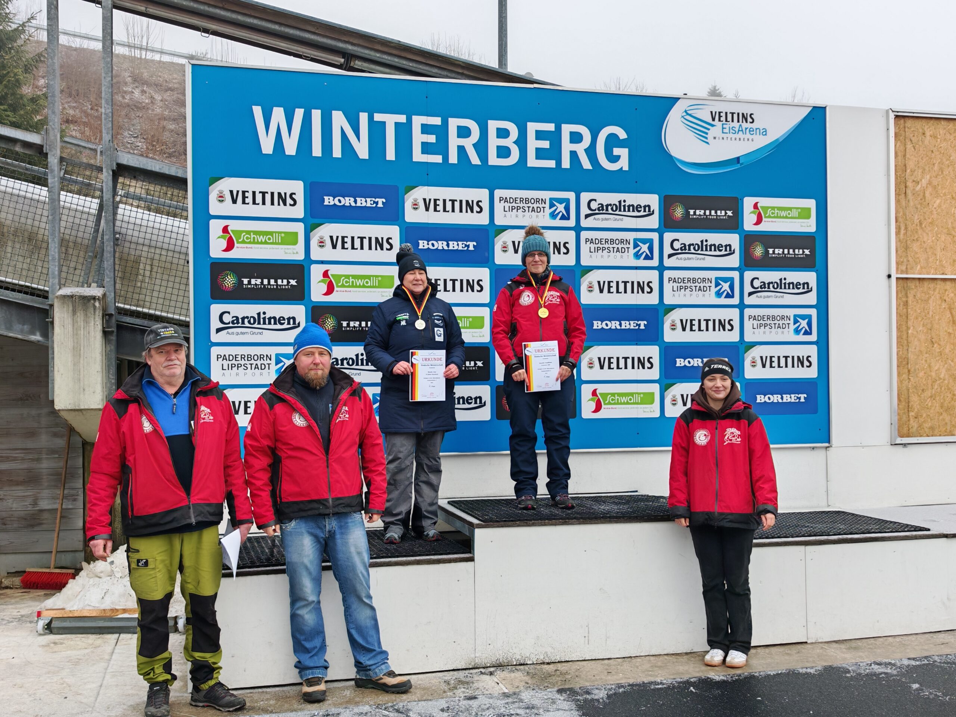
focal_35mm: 36
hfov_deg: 51.4
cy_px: 358
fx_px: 994
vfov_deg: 39.7
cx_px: 478
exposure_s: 1/480
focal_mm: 6.83
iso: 100
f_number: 2
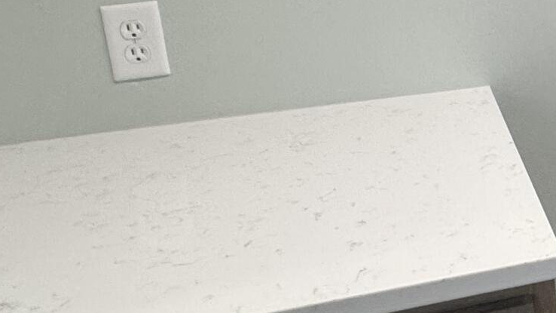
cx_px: 740
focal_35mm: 62
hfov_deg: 27.6
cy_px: -12
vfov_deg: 18.8
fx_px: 914
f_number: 2.2
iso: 200
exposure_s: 1/120
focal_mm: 2.22
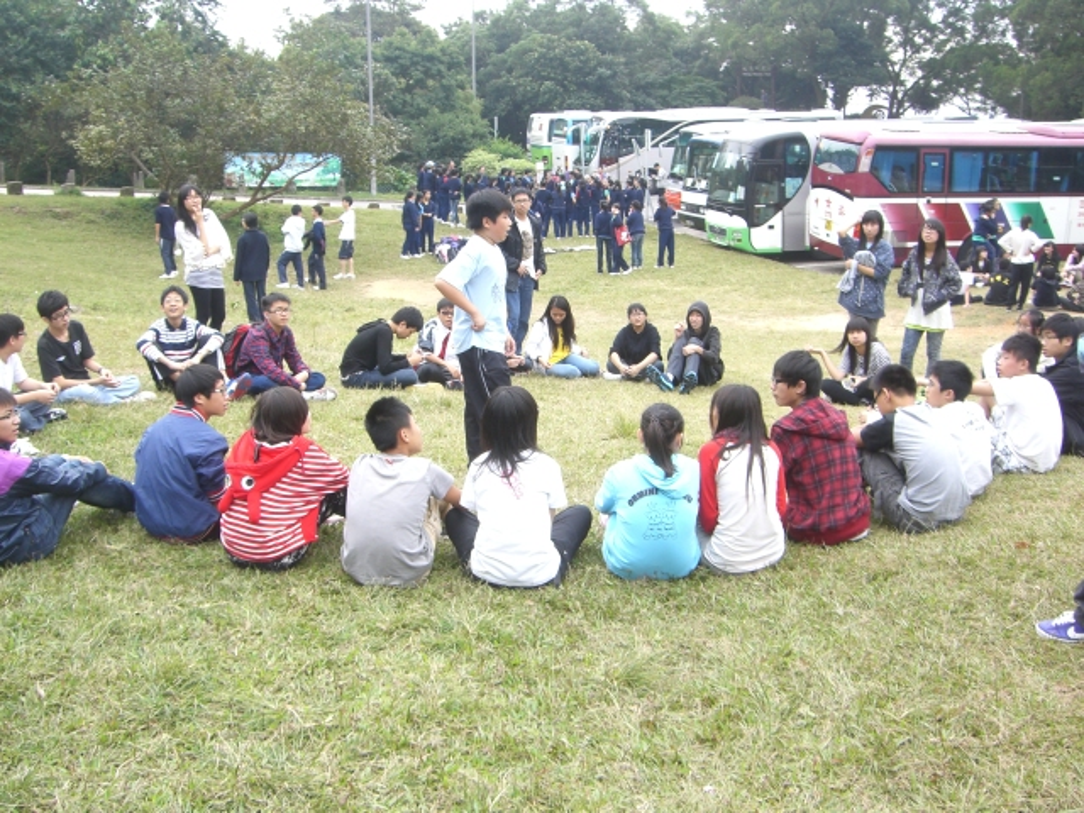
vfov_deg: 37.7
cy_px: 406
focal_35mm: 38
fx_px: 1190
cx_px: 542
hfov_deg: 49.0
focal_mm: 6.2
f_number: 4.3
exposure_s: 1/160
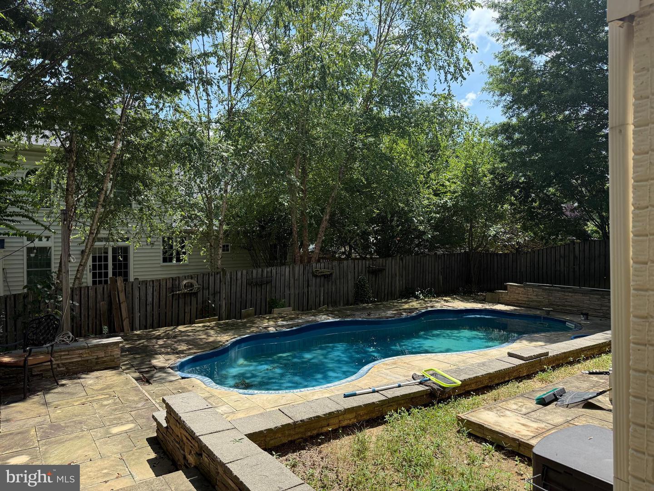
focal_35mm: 24
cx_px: 327
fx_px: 453
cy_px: 246
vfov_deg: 56.8
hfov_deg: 71.6
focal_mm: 6.76
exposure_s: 1/2611
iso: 100
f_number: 1.78
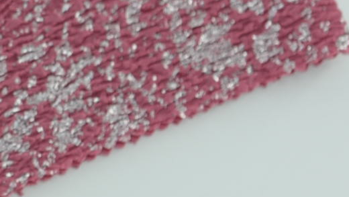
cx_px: -462
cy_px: -87
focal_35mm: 303
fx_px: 2805
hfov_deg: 6.8
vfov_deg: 4.0
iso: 100
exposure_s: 1/200
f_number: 4
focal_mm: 50
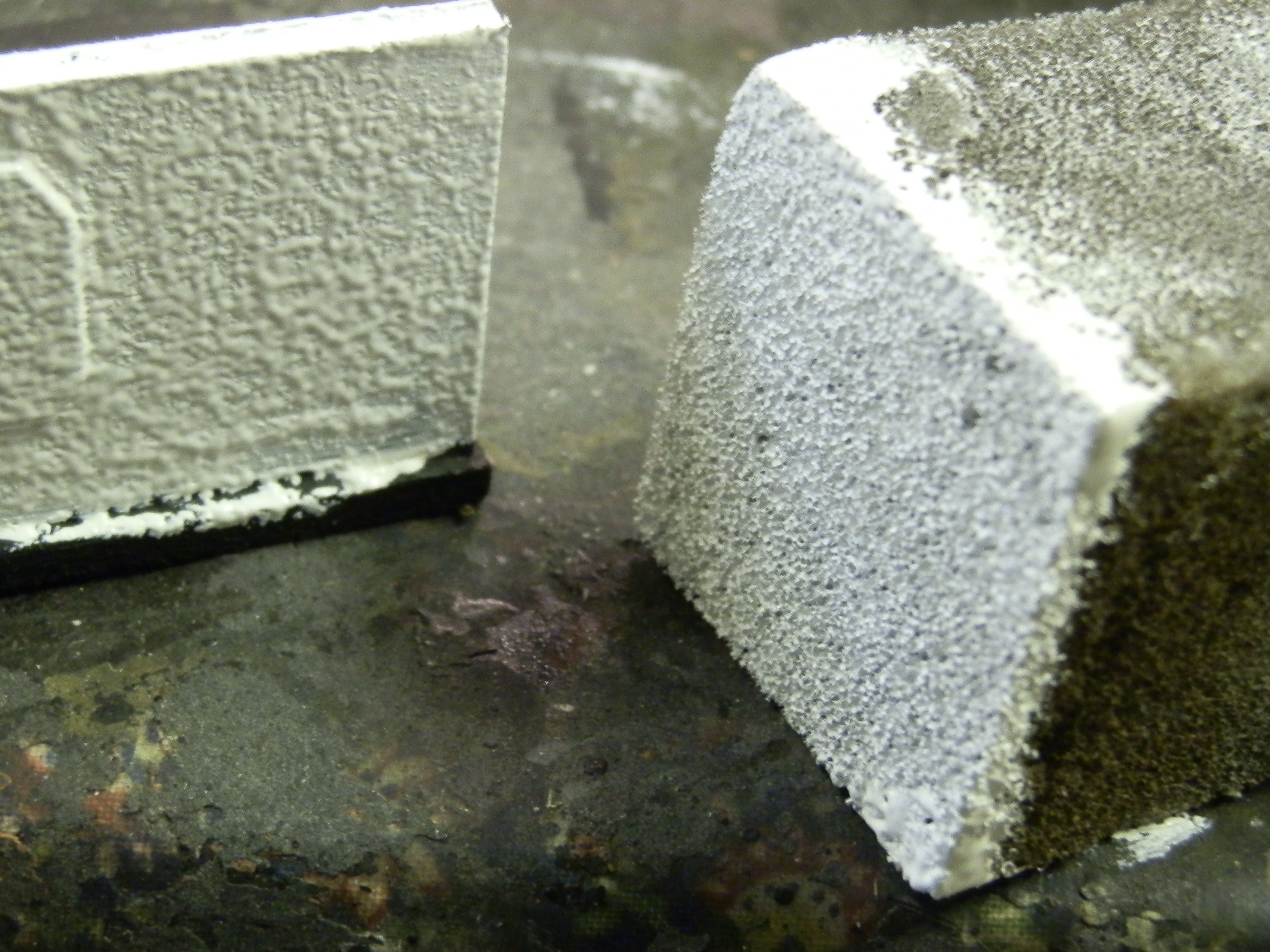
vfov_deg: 19.4
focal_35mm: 76
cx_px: 514
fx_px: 2788
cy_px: 449
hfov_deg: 25.6
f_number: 3.7
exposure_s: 1/8
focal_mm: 10.99
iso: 320
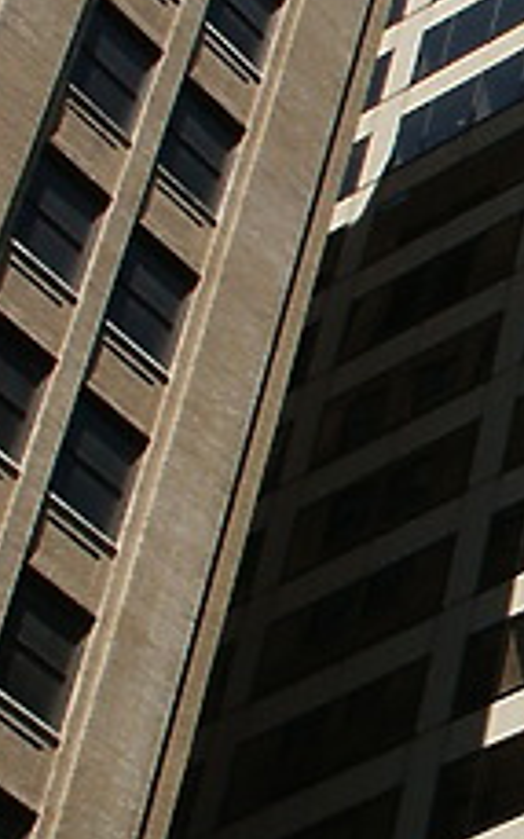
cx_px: 1178
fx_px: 3338
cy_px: 418
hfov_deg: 8.4
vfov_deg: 14.3
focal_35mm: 146
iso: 64
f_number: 6.7
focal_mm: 7.18
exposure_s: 1/350
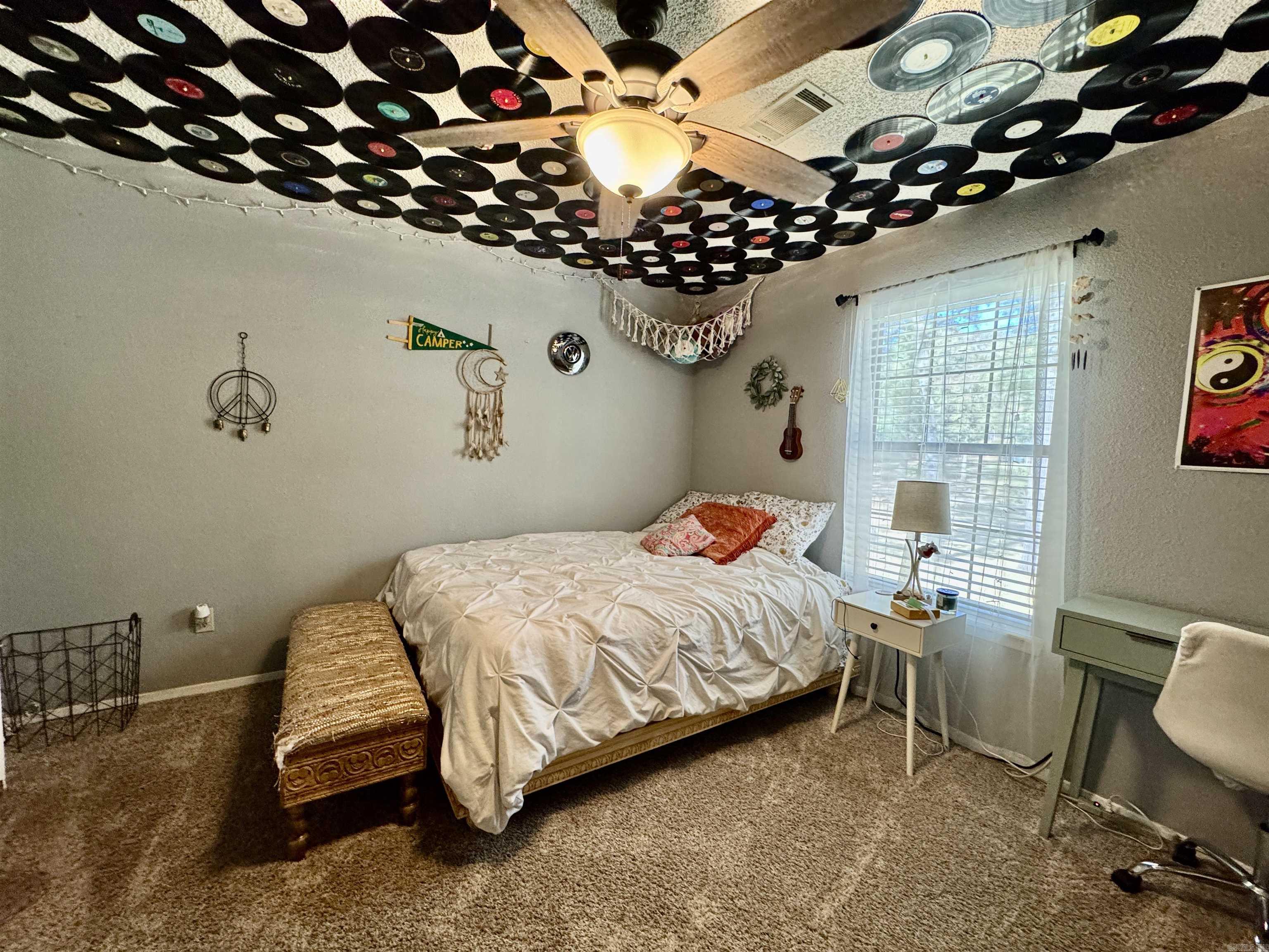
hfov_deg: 102.1
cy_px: 476
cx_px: 634
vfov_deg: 85.7
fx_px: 513
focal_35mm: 14
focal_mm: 2.22
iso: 320
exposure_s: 1/60
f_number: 2.2
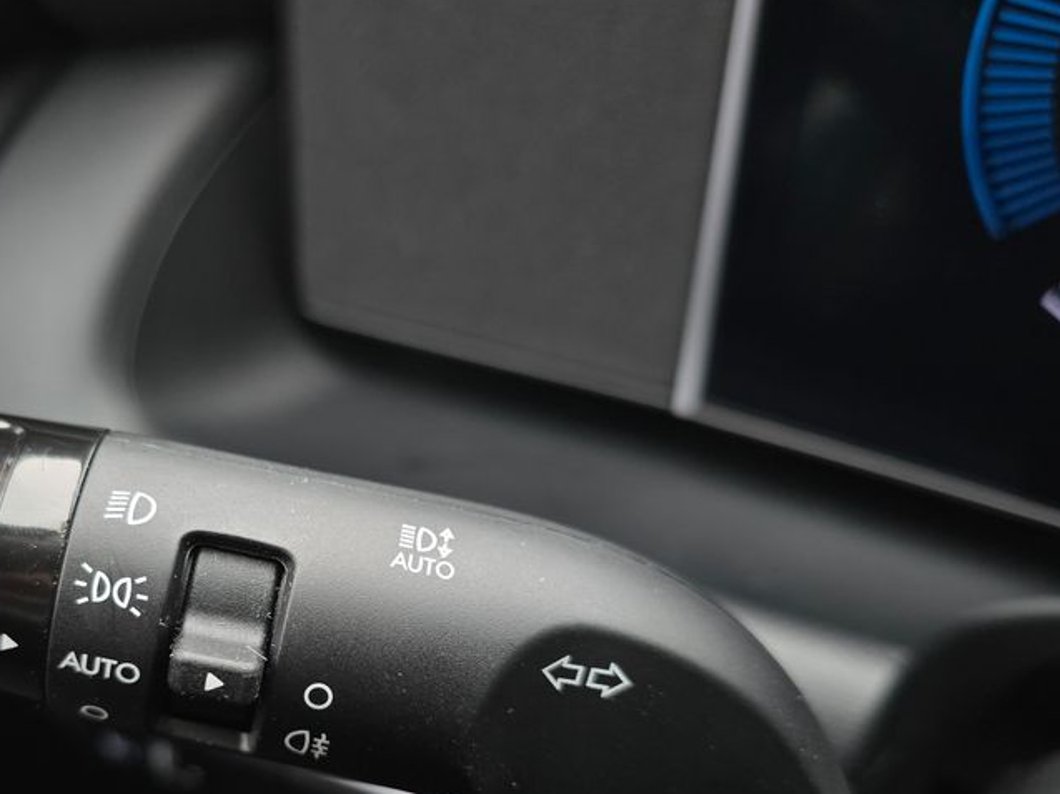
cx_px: 303
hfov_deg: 48.7
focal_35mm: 37
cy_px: 578
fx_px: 1132
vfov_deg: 37.8
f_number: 1.7
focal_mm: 6.3
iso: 160
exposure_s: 1/180
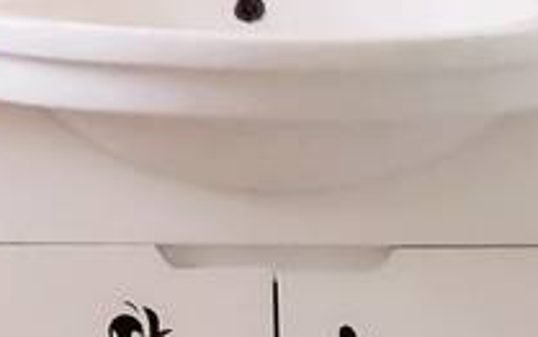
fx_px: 1820
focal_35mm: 124
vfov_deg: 9.9
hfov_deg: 16.6
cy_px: -324
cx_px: 51
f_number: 2.2
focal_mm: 2.26
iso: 320
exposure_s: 1/33.3
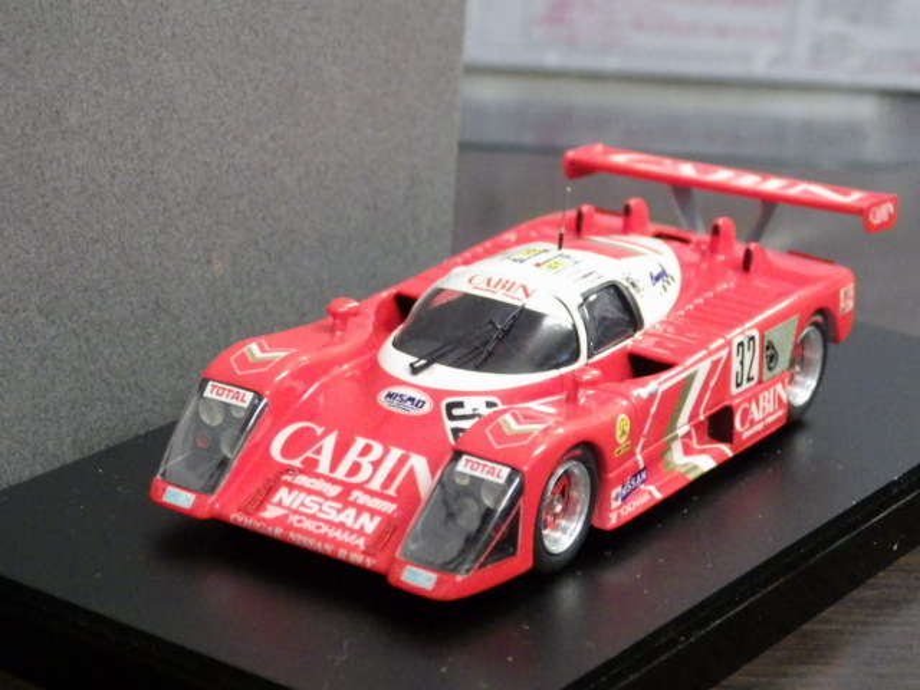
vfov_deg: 14.4
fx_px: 2737
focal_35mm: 103
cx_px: 460
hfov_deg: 19.1
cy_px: 345
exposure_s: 1/30
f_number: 4.6
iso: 1250
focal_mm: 18.4
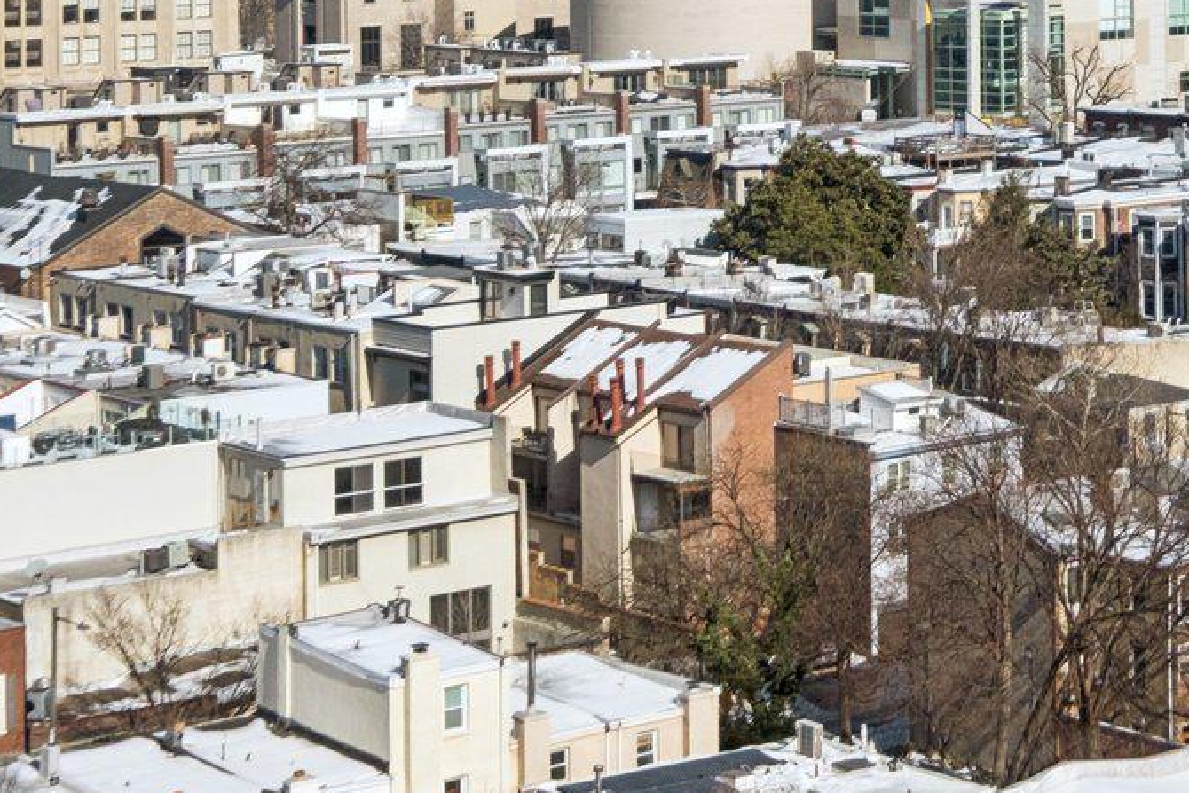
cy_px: -221
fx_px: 3634
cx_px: 1425
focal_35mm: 110
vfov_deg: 12.1
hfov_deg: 17.7
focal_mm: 24
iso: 250
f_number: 8
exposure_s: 1/900
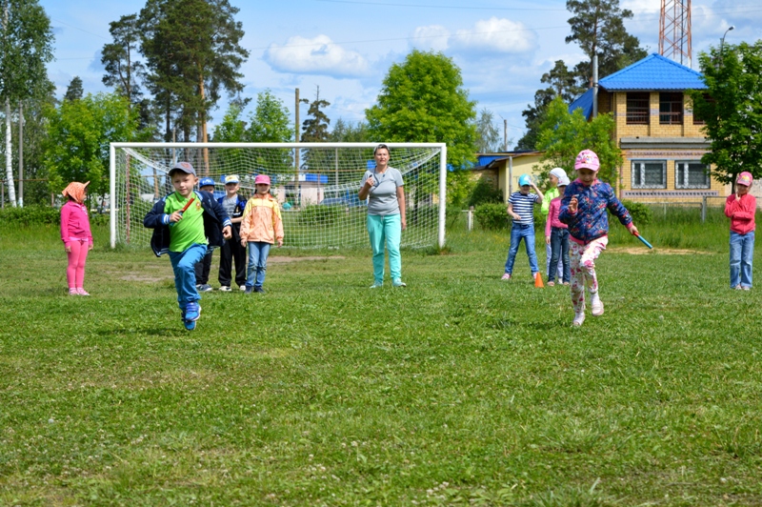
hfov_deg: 24.6
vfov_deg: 16.5
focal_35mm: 82
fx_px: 1745
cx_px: 381
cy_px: 254
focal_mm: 55
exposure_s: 1/1600
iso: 400
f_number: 6.3
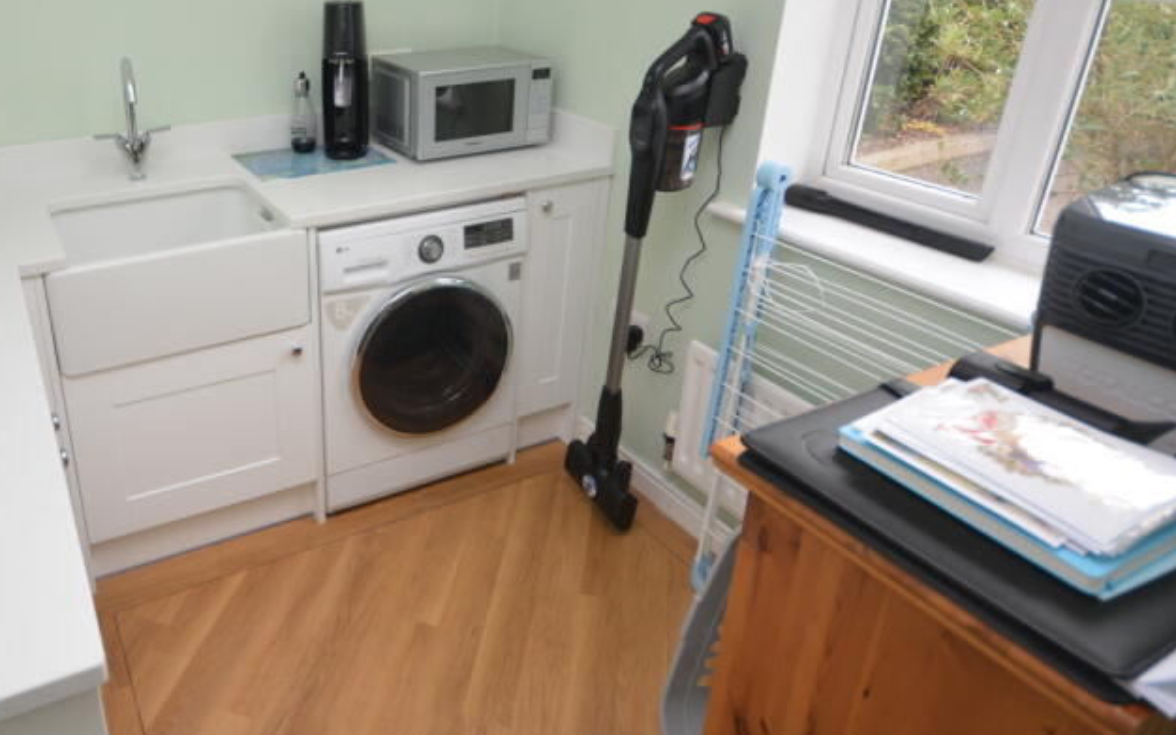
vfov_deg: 48.6
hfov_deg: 69.9
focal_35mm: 25
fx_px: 801
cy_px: 260
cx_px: 366
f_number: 4
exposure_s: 1/60
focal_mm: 10
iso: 250
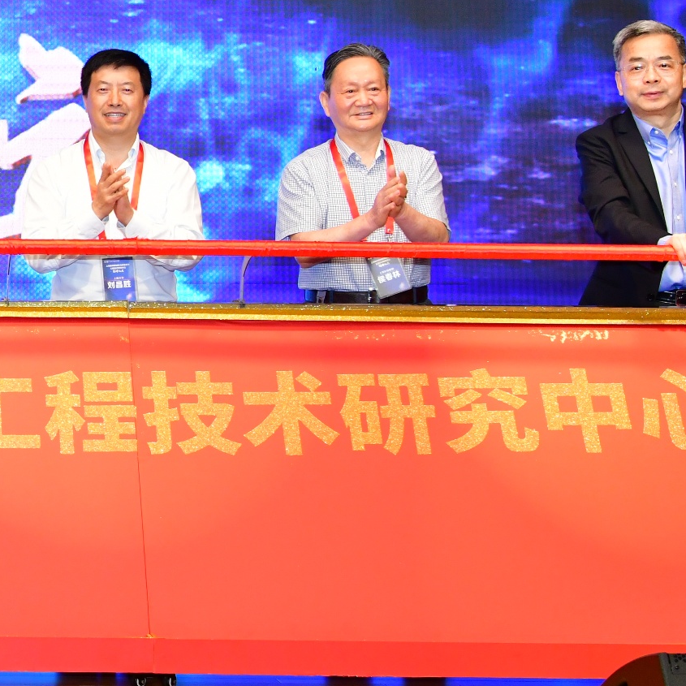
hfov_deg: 15.9
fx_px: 2309
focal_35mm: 103
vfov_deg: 16.9
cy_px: 276
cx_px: -231
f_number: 6.3
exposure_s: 1/125
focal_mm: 32
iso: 1600
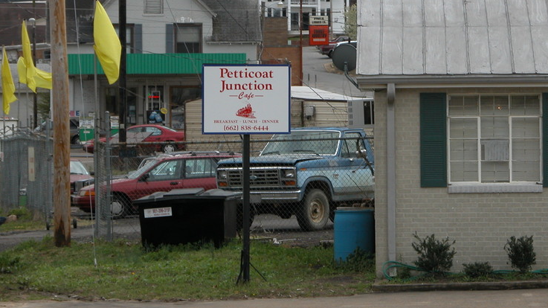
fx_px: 2992
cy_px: 69
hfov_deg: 10.5
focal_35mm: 206
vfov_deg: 5.9
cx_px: 380
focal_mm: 34.7
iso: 100
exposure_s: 1/322
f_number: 5.4
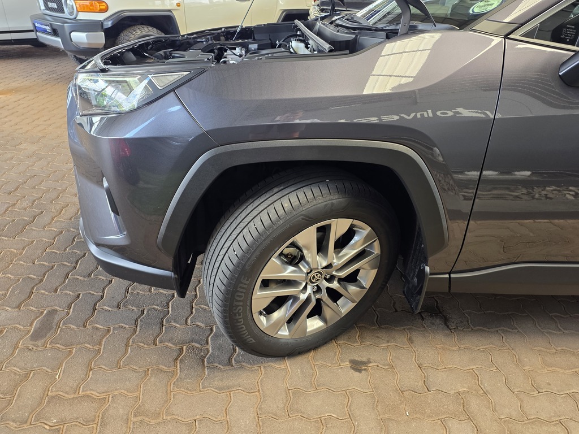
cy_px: 217
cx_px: 290
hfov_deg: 73.9
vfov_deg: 58.9
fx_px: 385
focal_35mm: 23
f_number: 1.7
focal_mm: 6.25
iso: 125
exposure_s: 1/180
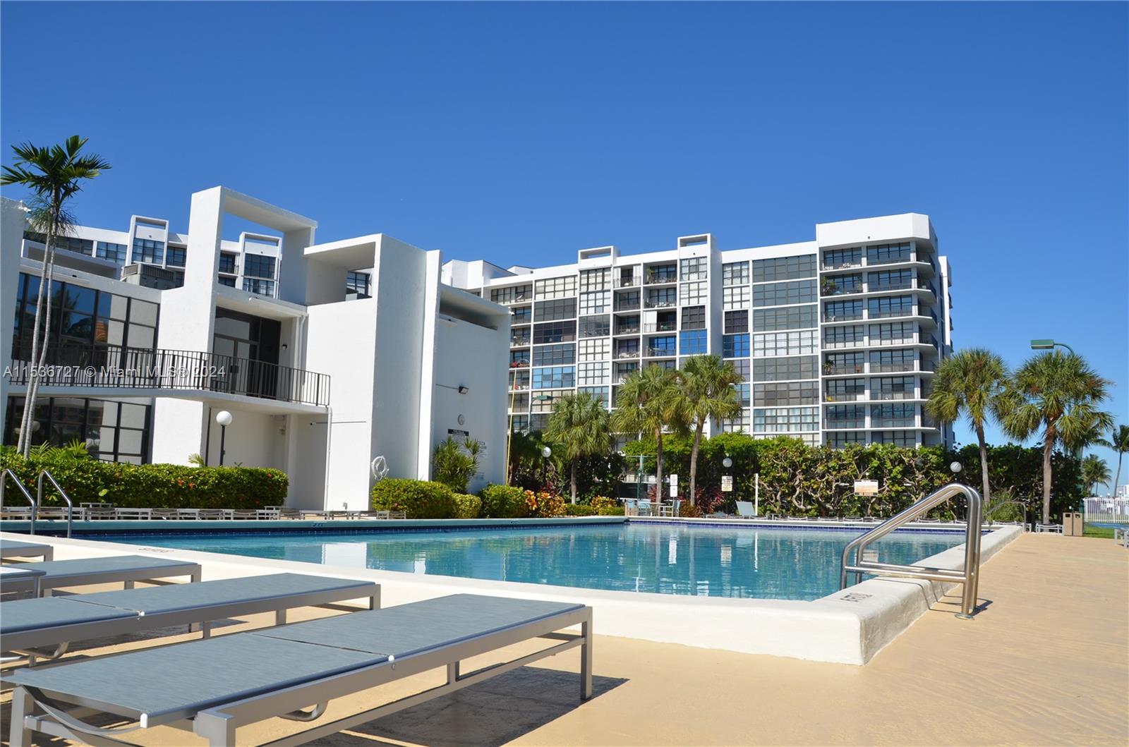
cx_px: 564
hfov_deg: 67.5
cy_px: 374
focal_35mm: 27
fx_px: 845
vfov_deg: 47.7
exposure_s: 1/320
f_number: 9
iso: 100
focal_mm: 18
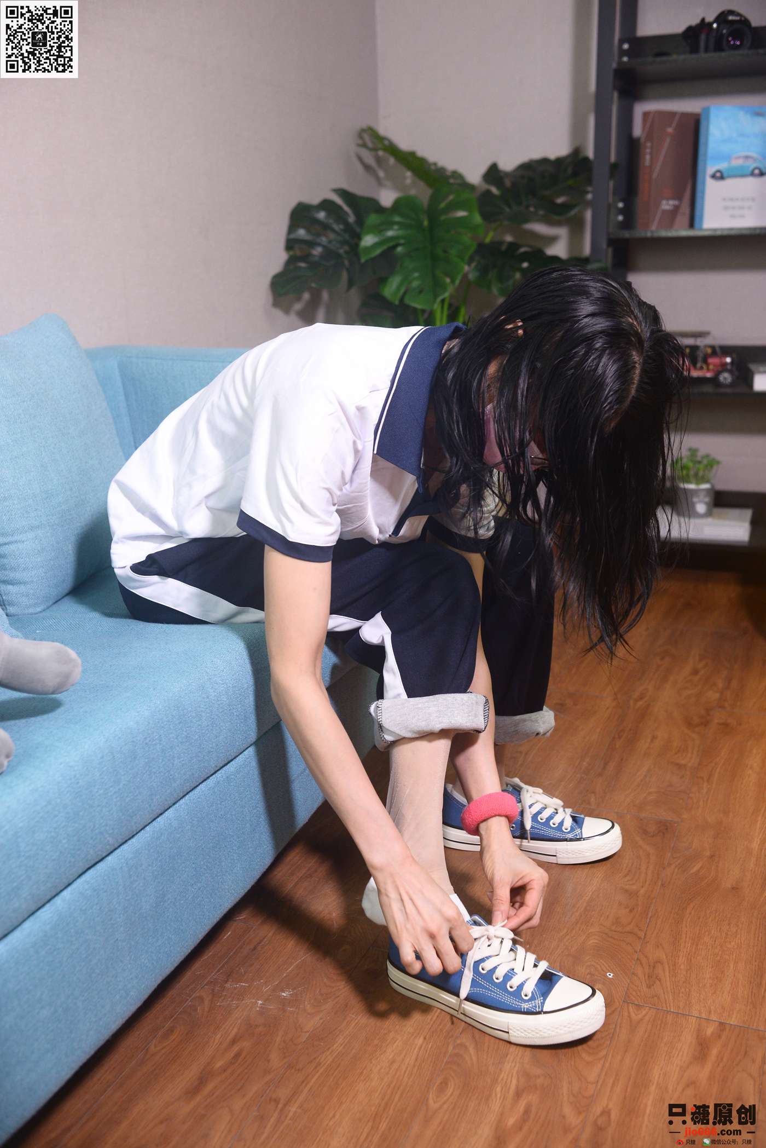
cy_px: 574
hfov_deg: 37.9
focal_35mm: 35
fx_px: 1116
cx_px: 383
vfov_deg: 54.4
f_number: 5
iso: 1250
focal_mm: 35
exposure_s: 1/160
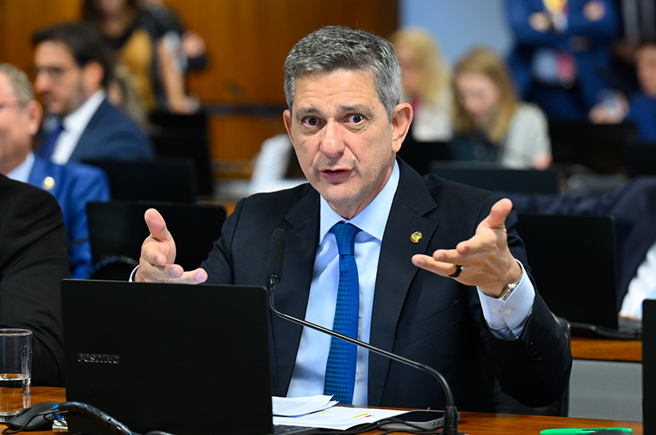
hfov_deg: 12.5
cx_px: 328
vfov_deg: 8.3
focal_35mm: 165
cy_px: 218
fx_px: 3001
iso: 2000
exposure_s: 1/125
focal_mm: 110
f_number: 2.8
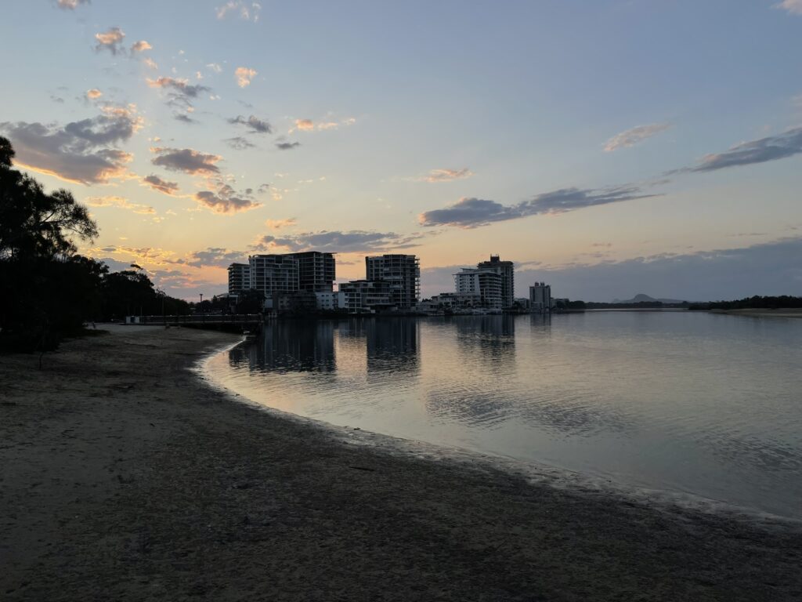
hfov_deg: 67.3
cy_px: 301
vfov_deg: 53.1
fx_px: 602
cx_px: 401
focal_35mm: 26
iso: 32
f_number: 1.6
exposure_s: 1/2092
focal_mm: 4.2
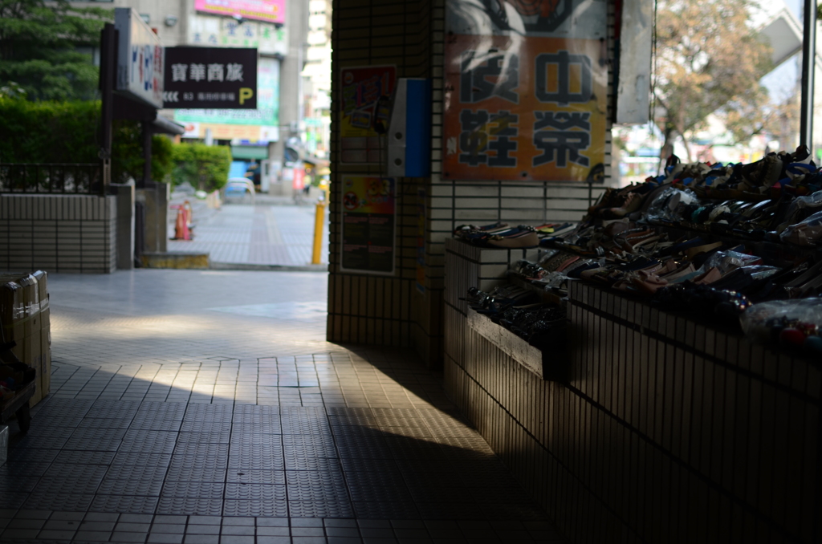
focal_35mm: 52
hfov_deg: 37.9
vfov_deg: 25.6
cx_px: 411
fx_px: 1196
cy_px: 272
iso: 110
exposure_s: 1/1000
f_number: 1.8
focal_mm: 35
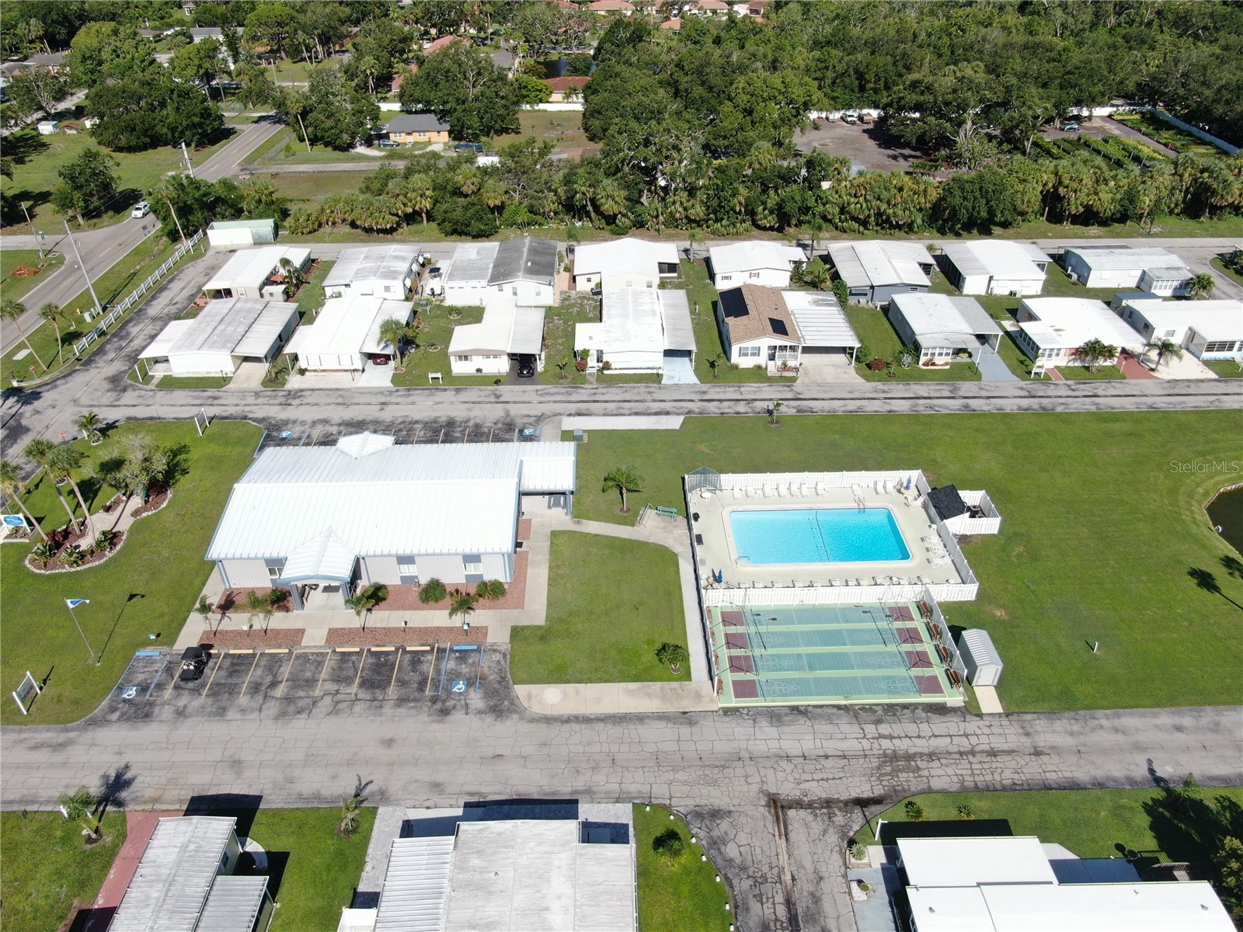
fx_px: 862
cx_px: 622
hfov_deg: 71.6
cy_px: 466
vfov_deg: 56.8
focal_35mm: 24
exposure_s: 1/1600
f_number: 2.8
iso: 100
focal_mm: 4.39
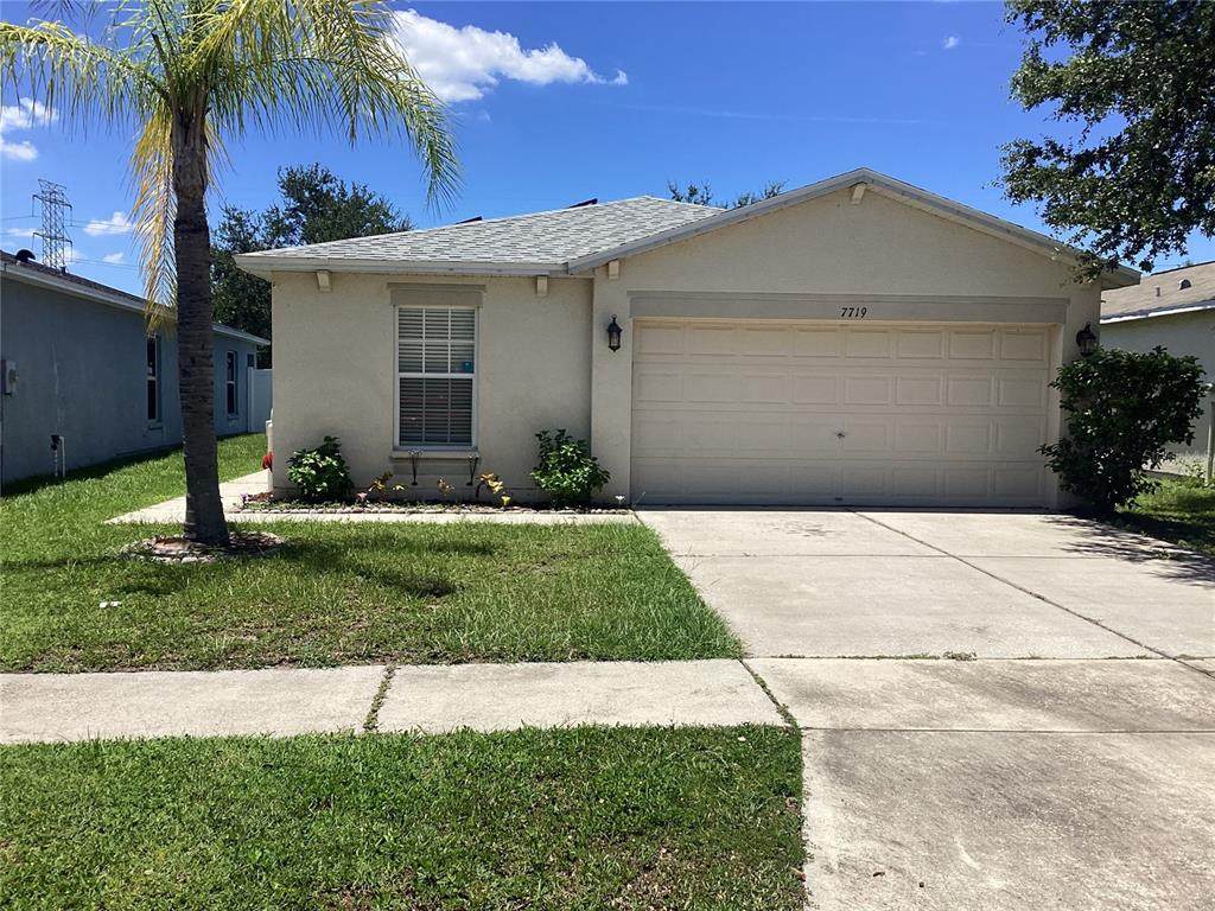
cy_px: 456
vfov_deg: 45.4
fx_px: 1088
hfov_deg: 58.4
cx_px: 608
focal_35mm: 31
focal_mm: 3.3
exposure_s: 1/1597
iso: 25
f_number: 2.4
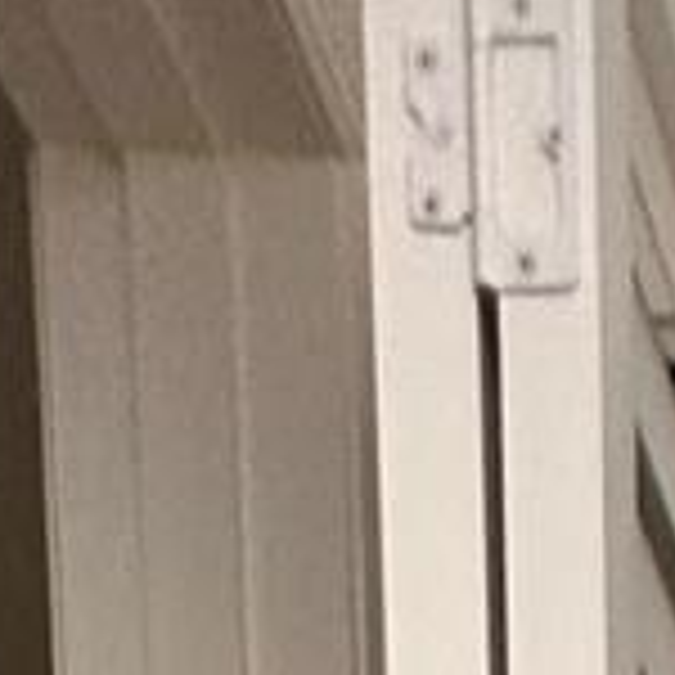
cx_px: 1238
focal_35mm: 99
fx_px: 2184
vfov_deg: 8.8
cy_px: 2552
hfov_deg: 15.1
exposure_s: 1/60
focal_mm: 2.22
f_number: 2.2
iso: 200
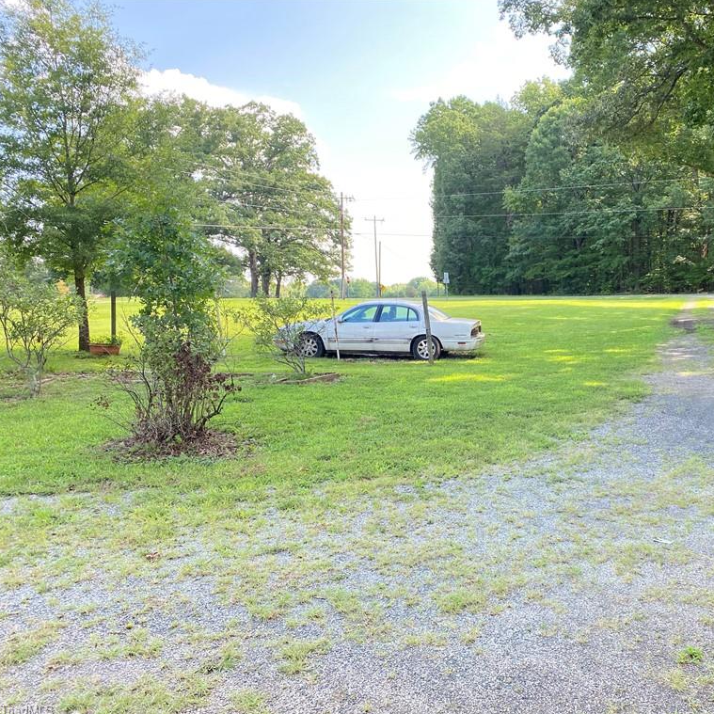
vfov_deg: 52.5
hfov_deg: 51.7
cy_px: 357
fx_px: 723
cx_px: 467
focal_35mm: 31
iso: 32
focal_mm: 4.25
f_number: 1.8
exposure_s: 1/382
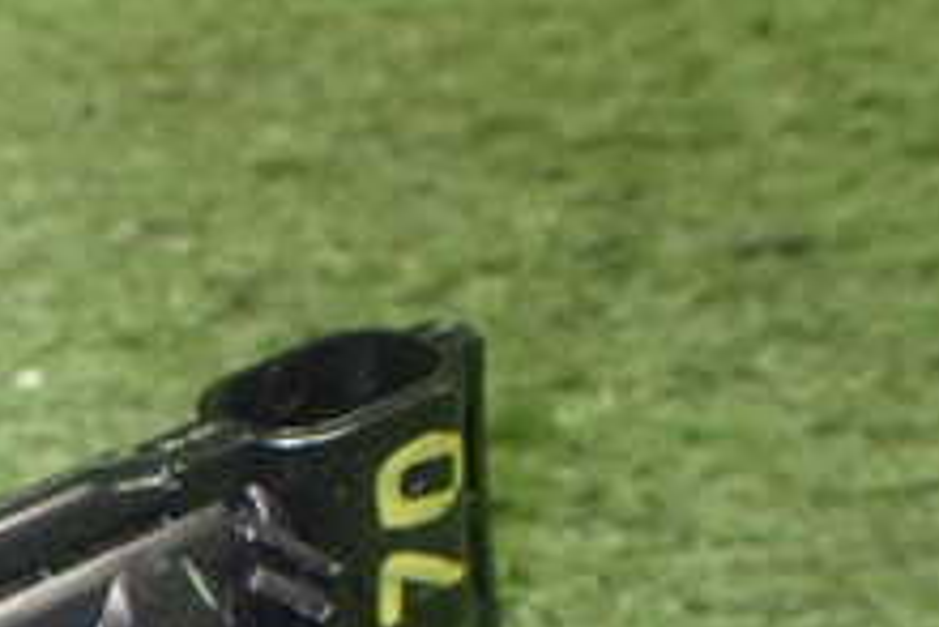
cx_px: -239
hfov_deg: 21.8
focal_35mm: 85
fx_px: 2218
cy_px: 921
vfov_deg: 15.0
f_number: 2.3
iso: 640
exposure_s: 1/125
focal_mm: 5.4
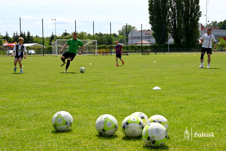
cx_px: 113
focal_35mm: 46
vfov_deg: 29.3
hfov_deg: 42.7
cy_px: 76
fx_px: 289
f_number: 7.1
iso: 100
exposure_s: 1/400
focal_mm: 46
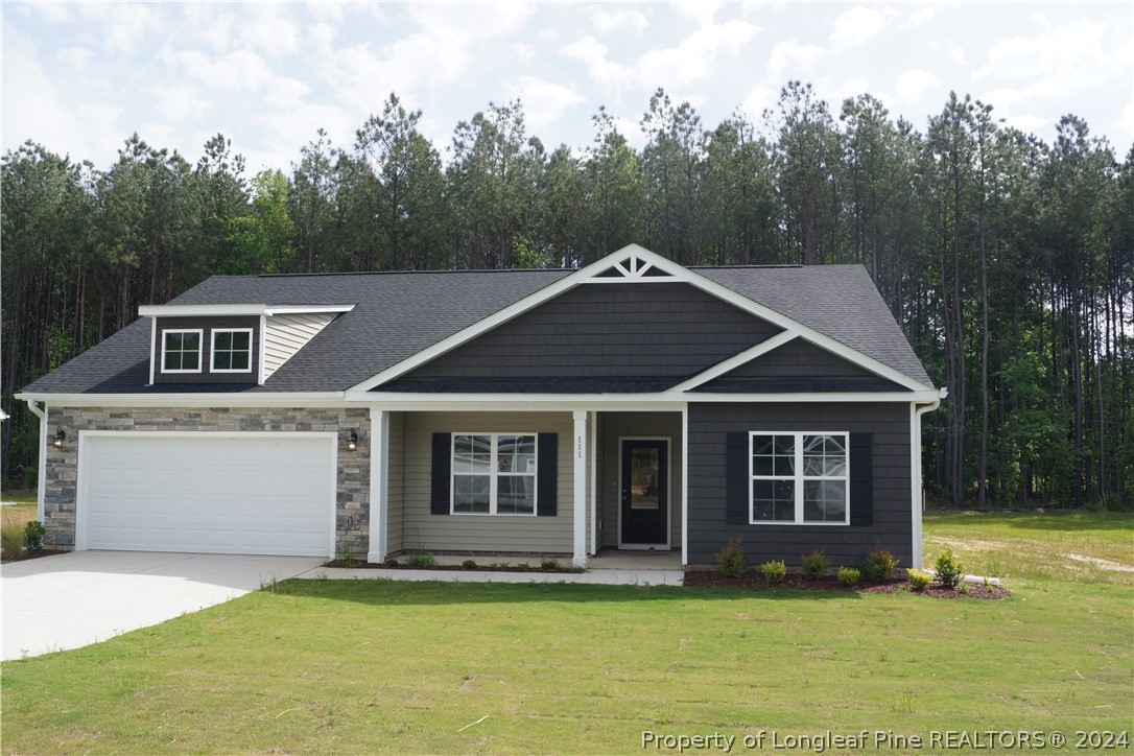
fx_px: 945
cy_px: 378
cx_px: 567
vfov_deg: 43.6
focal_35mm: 30
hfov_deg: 61.9
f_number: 13
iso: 100
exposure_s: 1/125
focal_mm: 20
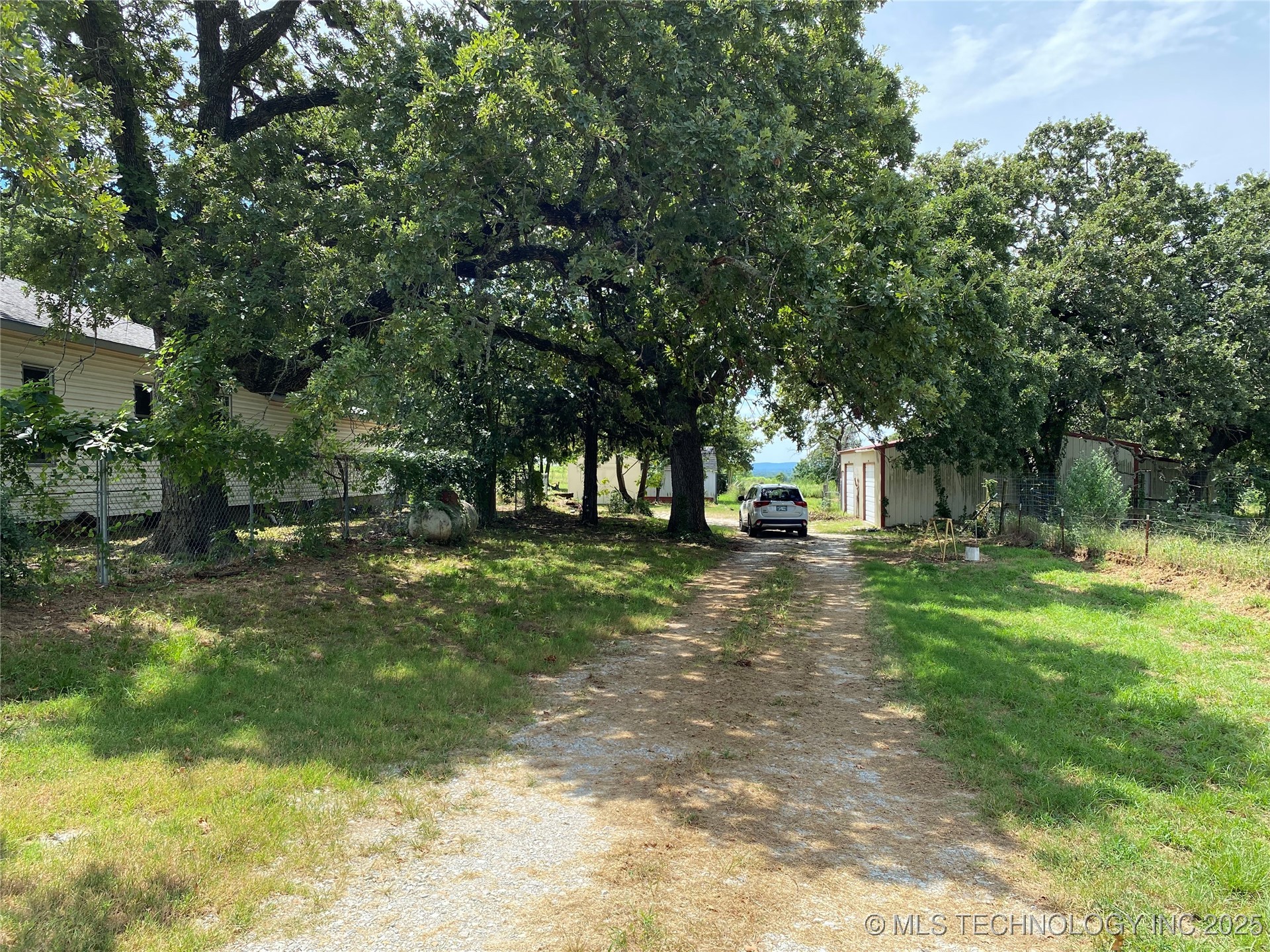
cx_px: 635
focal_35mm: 26
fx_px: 954
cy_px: 476
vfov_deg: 53.1
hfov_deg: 67.3
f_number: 1.8
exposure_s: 1/905
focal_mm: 4.25
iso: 32
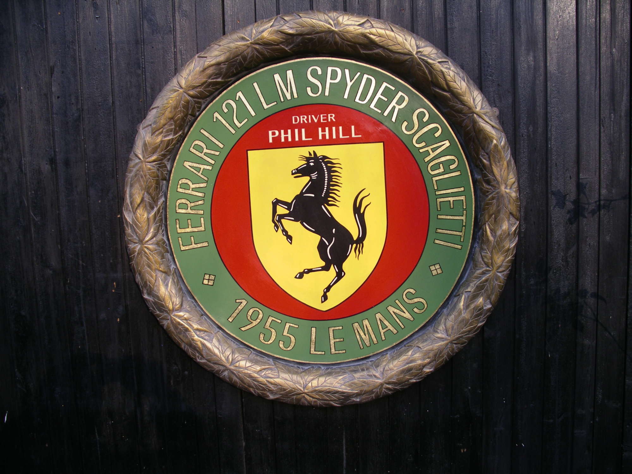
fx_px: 676
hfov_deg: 50.1
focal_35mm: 37
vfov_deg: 38.7
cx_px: 316
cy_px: 237
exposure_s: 1/100
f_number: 2.8
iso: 80
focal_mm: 7.8
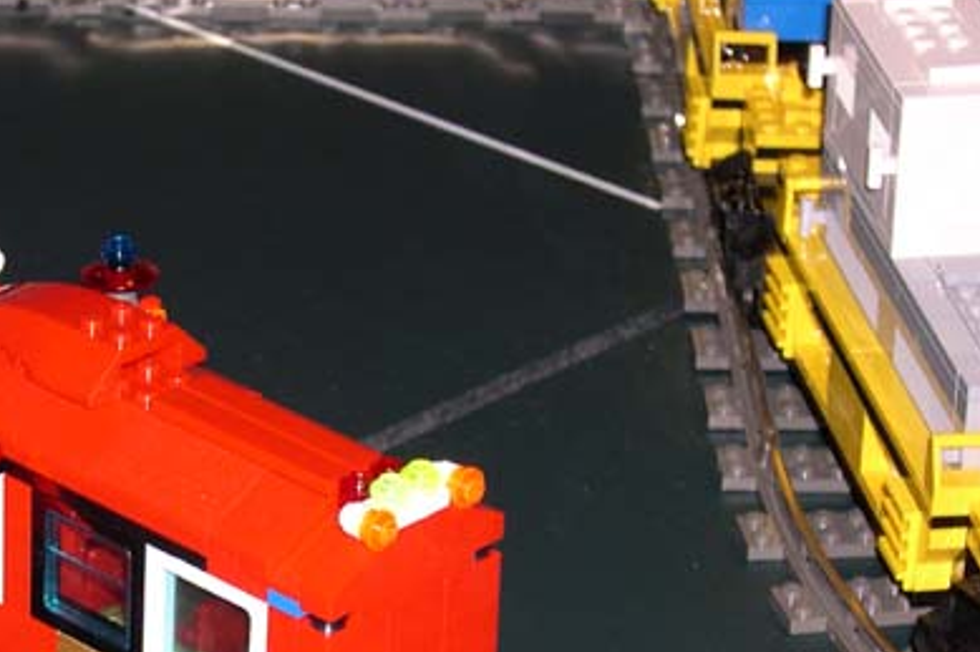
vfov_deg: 8.9
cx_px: 60
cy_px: 561
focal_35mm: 154
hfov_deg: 13.2
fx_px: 4190
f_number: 3.8
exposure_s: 1/60
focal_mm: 15.3
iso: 100
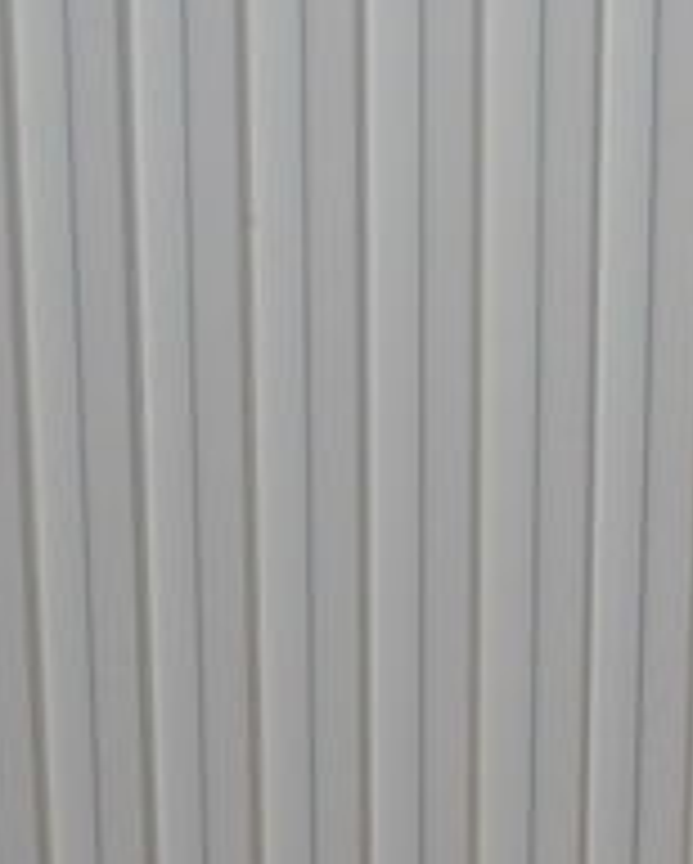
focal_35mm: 208
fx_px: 5324
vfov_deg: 9.2
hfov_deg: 7.4
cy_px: 1022
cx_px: 396
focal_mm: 6.72
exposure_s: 1/30
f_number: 3.1
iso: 64
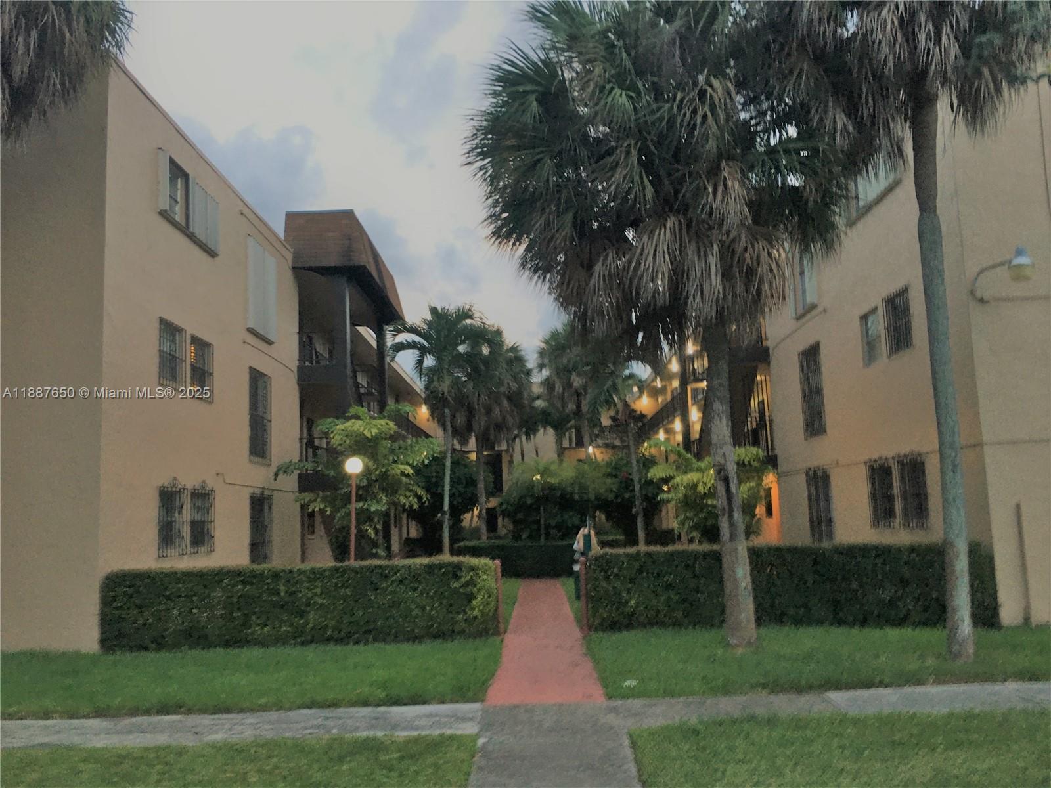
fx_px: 880
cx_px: 526
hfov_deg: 61.7
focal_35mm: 29
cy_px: 394
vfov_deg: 48.2
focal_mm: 4.15
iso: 40
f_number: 2.2
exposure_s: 1/15
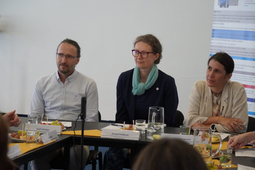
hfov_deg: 18.0
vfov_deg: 12.1
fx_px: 804
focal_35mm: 114
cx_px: 128
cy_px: 84
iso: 3200
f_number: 5.6
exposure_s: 1/160
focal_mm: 75
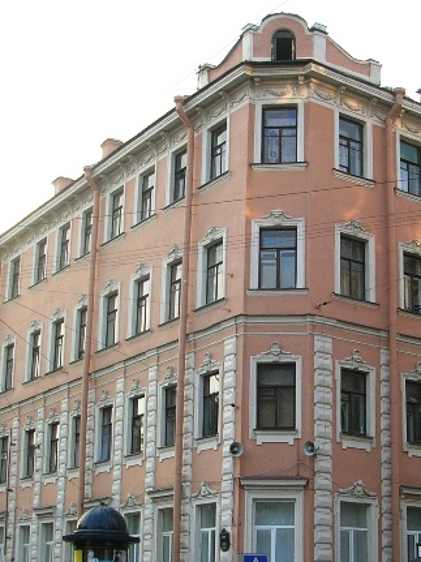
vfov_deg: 29.6
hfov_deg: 22.5
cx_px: 280
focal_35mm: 65
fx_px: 1055
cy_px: 384
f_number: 2.8
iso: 50
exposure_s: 1/150
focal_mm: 5.8
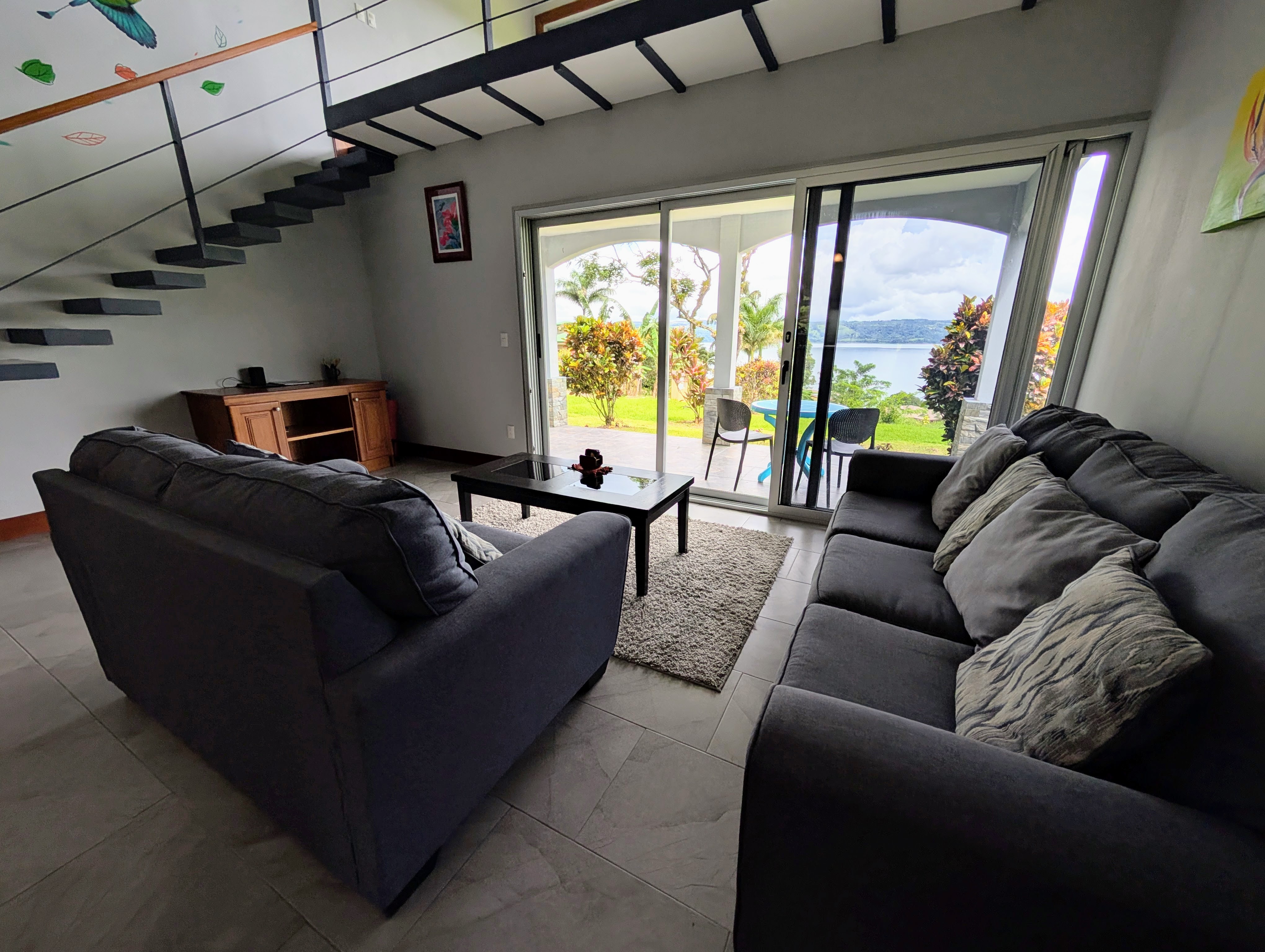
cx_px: 632
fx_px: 439
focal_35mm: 12
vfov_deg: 94.6
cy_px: 476
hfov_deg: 110.5
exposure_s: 1/944
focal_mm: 2.02
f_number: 1.7
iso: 44
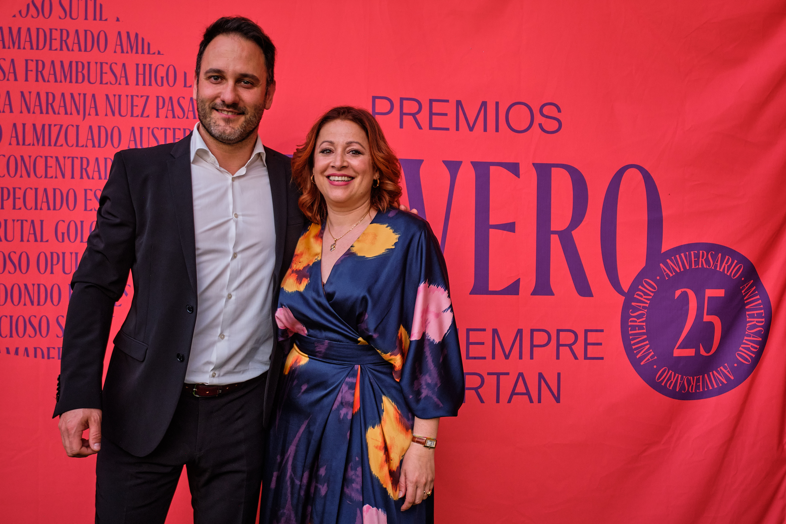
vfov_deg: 36.9
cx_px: 393
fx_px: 786
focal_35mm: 36
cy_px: 262
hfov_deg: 53.1
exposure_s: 1/400
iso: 800
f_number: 4
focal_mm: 24
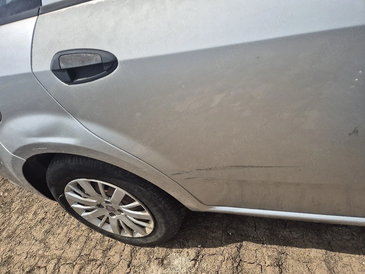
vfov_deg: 58.9
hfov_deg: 73.9
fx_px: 243
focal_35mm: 23
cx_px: 182
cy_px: 137
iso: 25
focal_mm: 5.4
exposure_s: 1/3333
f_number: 1.8
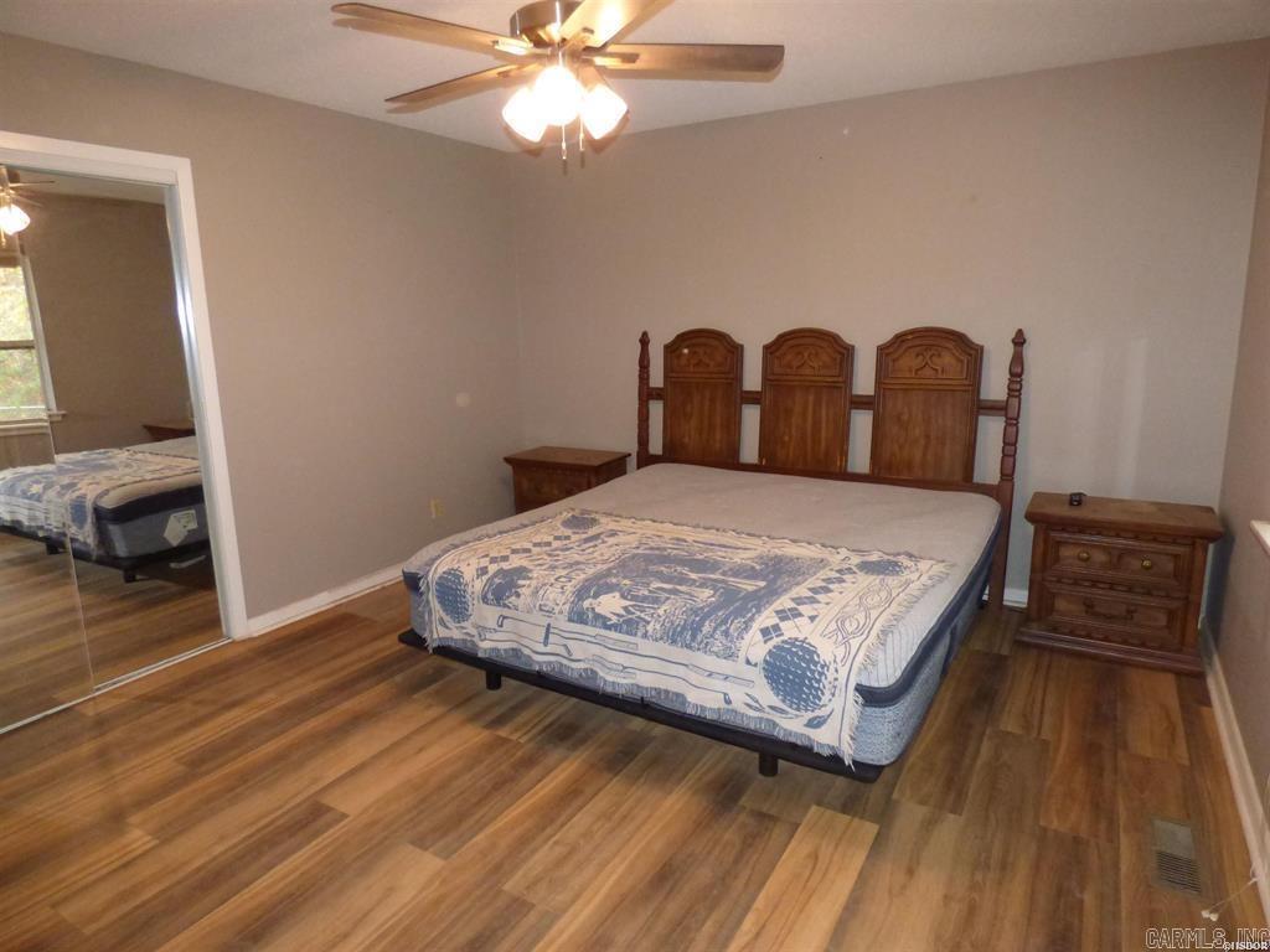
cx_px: 635
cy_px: 476
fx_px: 734
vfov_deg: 66.0
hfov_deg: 81.7
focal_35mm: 20
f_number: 2.8
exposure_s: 1/60
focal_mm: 3.58
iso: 800
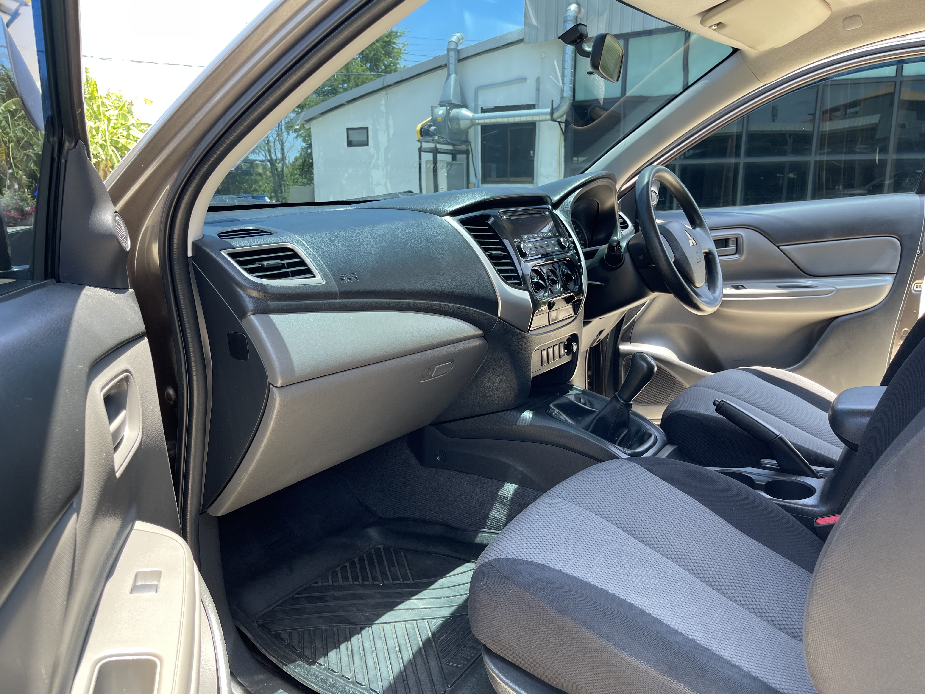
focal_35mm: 26
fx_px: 695
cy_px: 347
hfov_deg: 67.3
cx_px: 462
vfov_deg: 53.1
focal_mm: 5.1
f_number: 1.6
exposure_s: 1/121
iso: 40
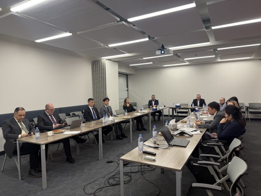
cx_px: 130
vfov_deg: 56.8
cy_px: 98
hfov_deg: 71.6
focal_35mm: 24
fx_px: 181
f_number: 1.78
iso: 64
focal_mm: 6.76
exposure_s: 1/100
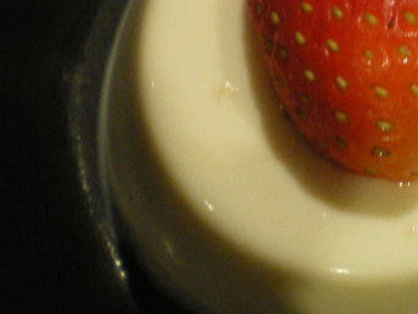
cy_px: 88
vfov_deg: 13.1
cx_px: 400
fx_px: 1365
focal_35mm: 113
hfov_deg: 17.1
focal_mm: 6.3
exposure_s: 1/50
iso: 320
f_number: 3.1
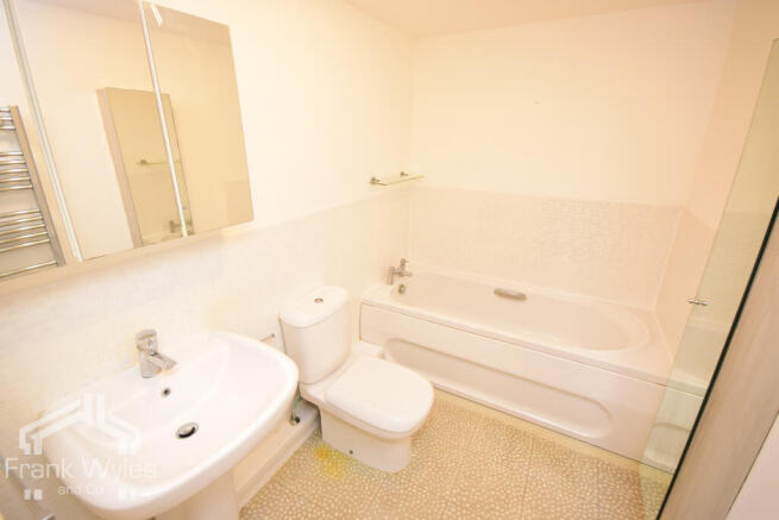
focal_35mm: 15
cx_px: 390
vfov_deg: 77.4
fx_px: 325
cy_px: 260
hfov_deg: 100.4
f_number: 7.1
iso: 400
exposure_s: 1/25
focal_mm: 10
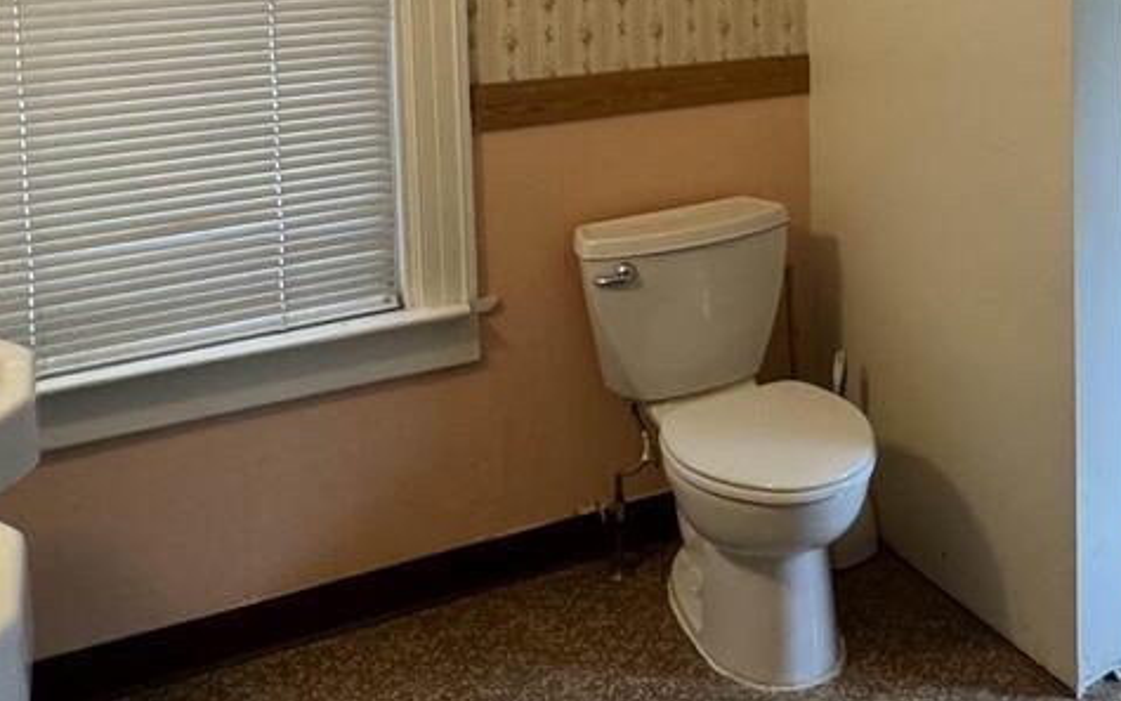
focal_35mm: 45
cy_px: -24
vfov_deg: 26.8
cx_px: 998
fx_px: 1375
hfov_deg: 41.1
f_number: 2.2
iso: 160
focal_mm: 2.22
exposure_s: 1/120
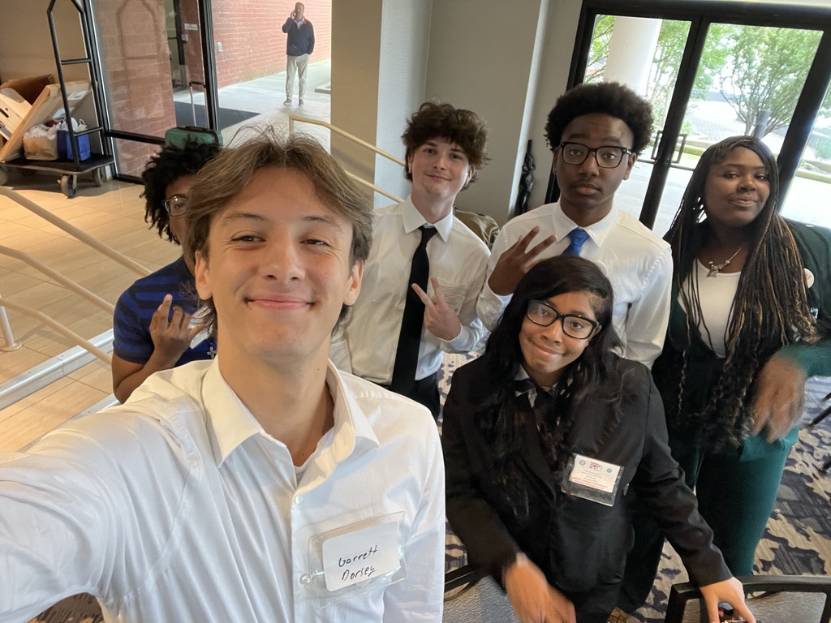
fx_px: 552
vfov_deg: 58.9
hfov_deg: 73.9
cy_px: 312
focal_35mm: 23
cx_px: 416
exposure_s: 1/40
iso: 400
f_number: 2.2
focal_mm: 2.71
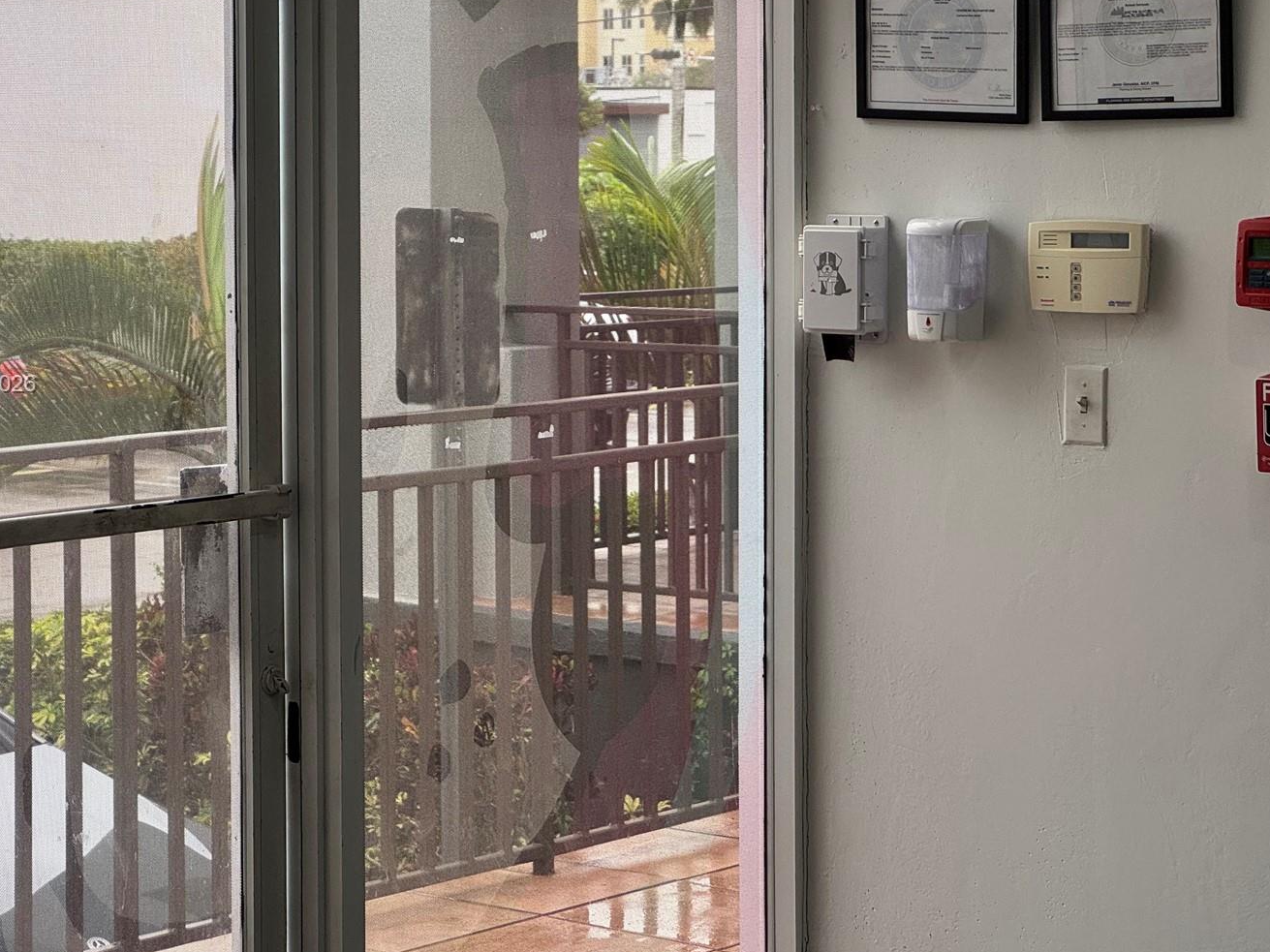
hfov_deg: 20.8
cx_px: 510
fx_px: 3448
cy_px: 385
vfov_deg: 15.7
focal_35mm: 94
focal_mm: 9
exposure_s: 1/120
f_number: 2.8
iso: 80
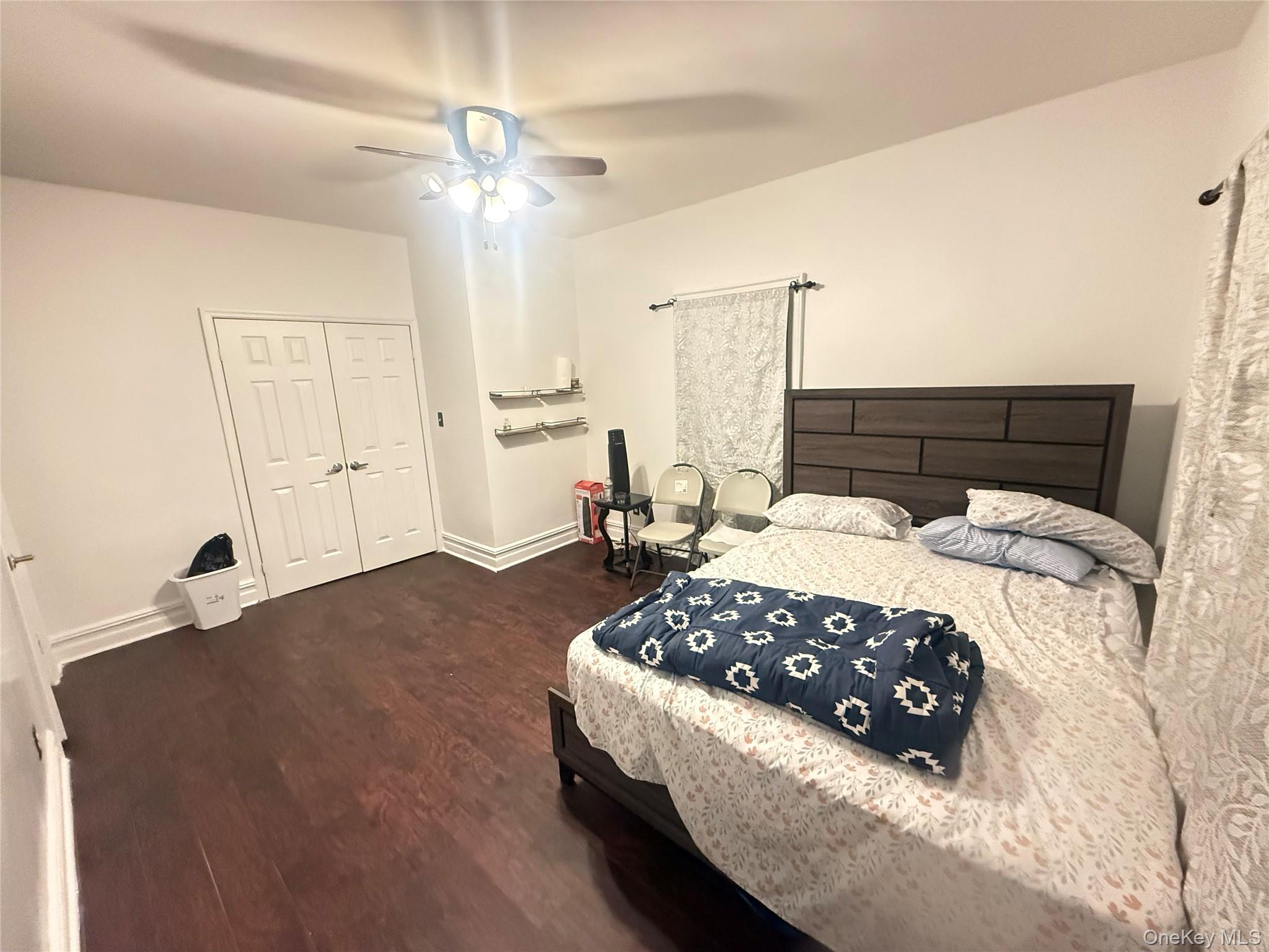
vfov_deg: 85.7
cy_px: 476
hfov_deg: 102.1
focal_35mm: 14
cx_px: 634
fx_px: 513
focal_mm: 2.22
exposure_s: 1/60
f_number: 2.2
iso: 1000
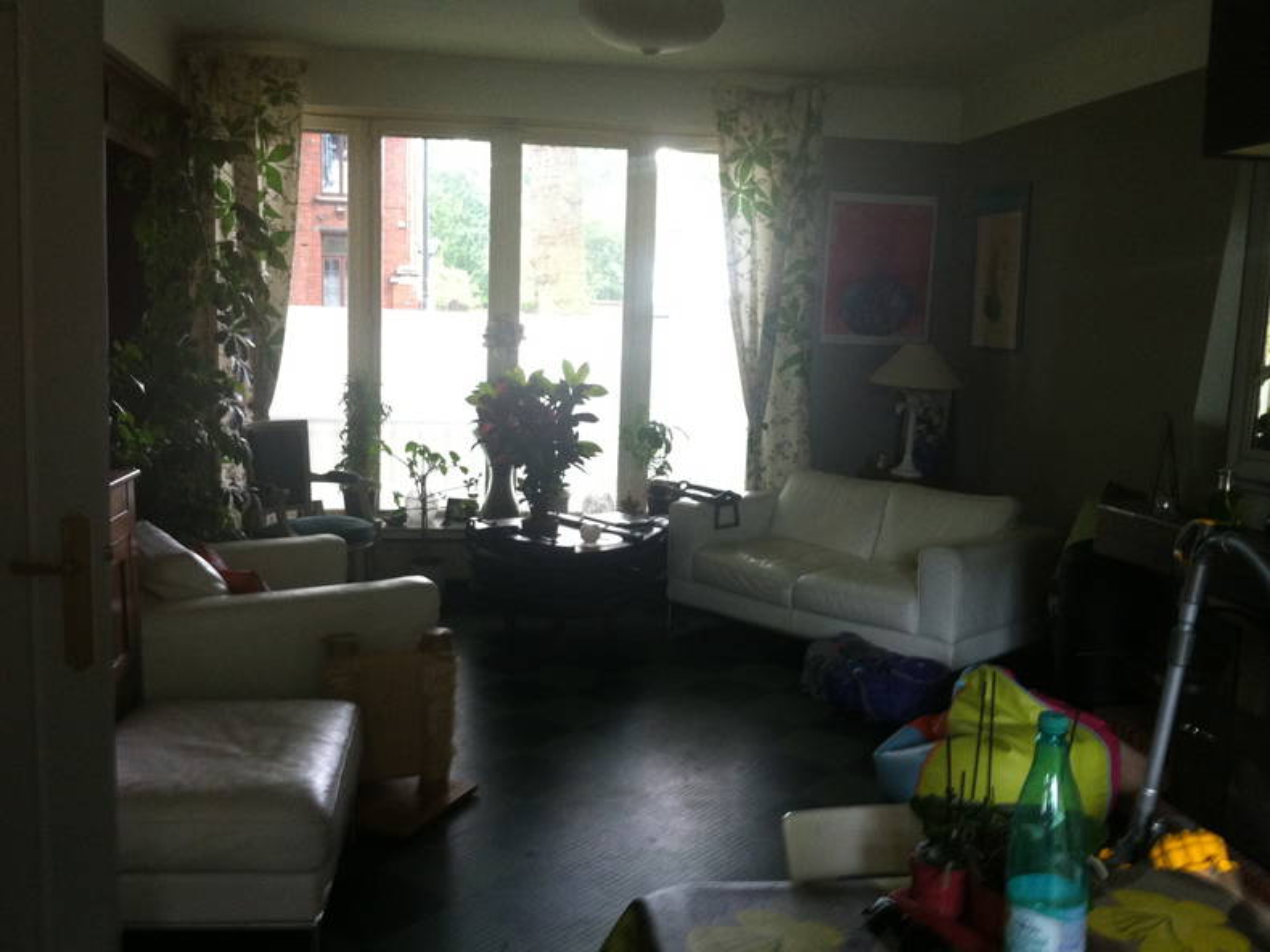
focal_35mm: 35
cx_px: 635
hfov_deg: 52.6
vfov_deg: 40.7
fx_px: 1284
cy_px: 476
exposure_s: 1/15
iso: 200
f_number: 2.8
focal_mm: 3.85
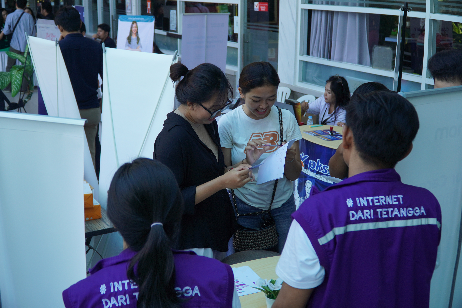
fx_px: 539
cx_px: 231
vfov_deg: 31.9
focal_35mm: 42
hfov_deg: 46.4
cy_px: 154
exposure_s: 1/125
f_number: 4
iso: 125
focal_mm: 28
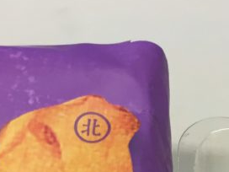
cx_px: 155
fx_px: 721
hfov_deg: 18.0
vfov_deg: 12.5
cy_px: 304
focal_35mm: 109
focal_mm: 4.15
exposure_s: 1/30
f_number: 2.2
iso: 64
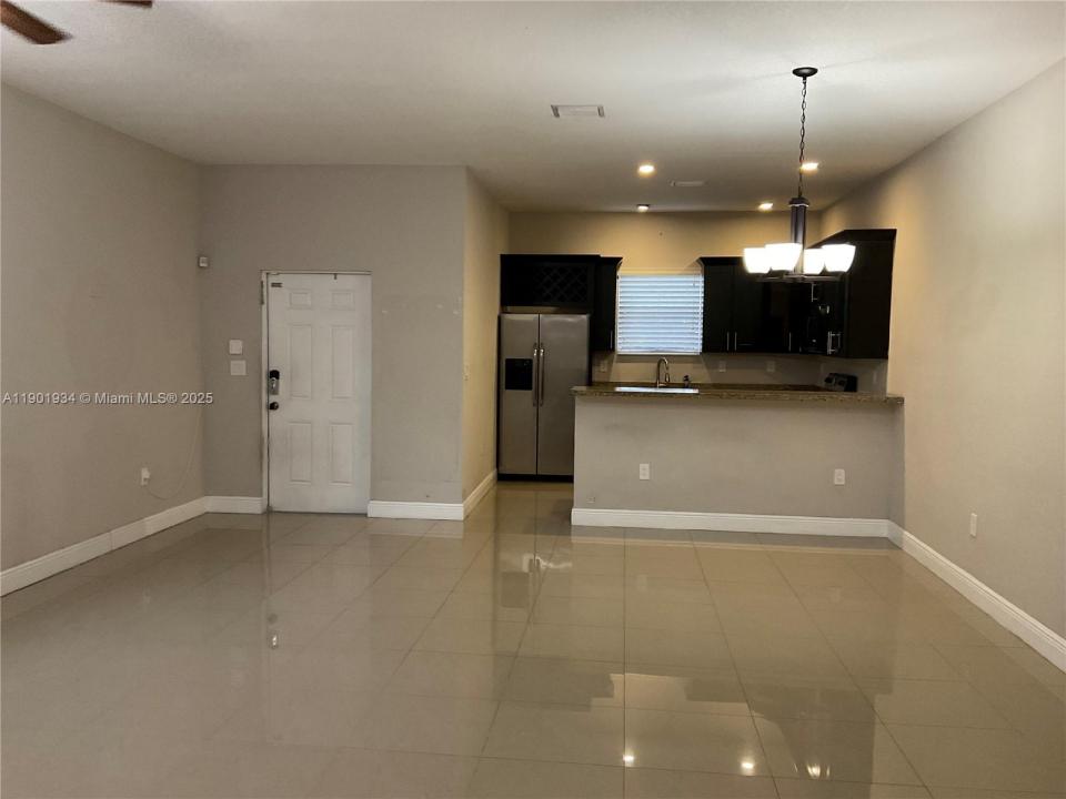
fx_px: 893
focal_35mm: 29
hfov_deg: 61.7
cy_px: 400
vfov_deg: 48.2
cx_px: 533
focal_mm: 3
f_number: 1.8
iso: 160
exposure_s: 1/60
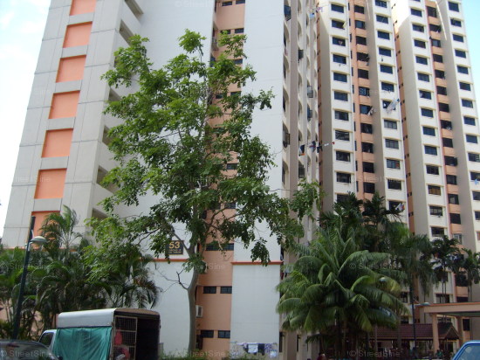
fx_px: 485
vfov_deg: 40.7
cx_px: 240
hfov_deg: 52.6
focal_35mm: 35
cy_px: 180
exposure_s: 1/90
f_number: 7.1
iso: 80
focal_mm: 5.8
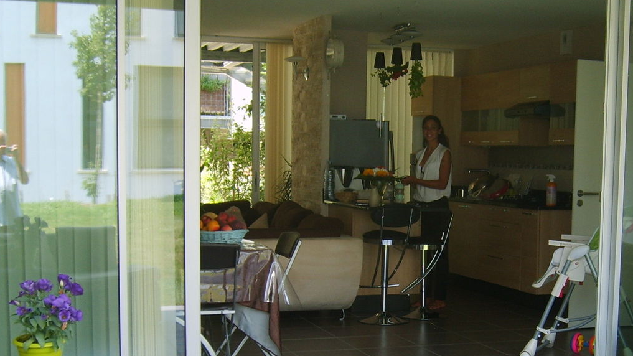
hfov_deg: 34.6
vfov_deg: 19.7
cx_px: 420
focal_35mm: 60
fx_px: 1007
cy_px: 310
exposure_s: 1/60
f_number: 2.8
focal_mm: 5.8
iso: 50
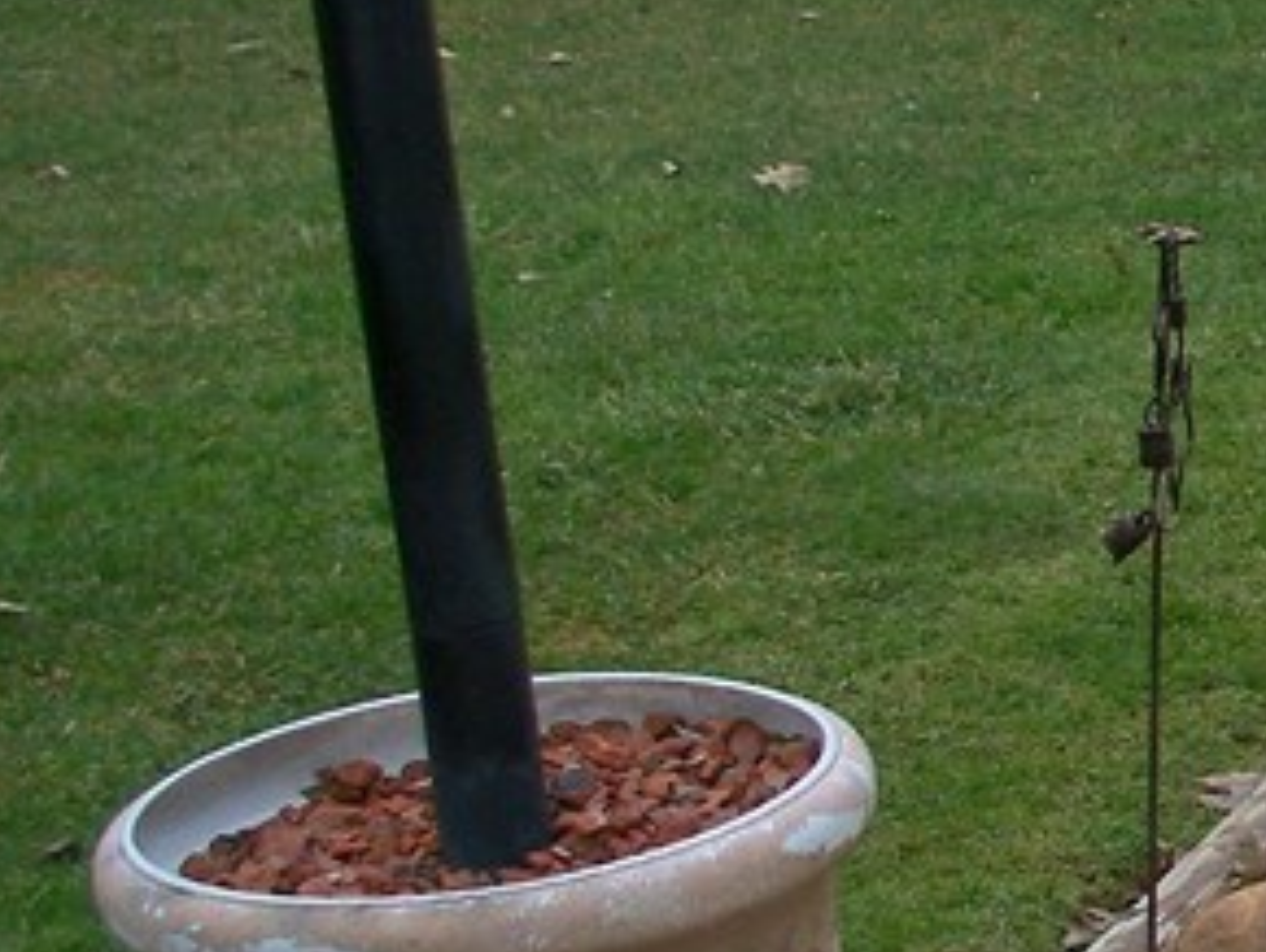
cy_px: 371
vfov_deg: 11.7
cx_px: 2113
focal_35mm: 127
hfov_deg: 14.1
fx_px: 4649
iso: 64
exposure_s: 1/100
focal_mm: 7.54
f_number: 2.8
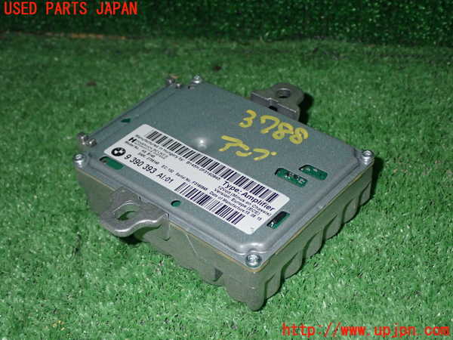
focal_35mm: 58
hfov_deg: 33.2
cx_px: 226
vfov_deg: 25.2
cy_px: 170
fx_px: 759
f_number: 10
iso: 800
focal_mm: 10.35
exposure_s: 1/60
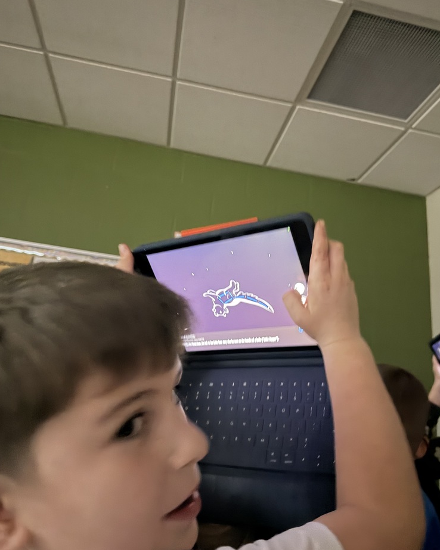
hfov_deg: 54.9
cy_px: 256
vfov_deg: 66.0
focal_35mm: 26
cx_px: 224
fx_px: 423
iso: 2000
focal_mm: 6.76
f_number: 1.78
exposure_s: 1/15
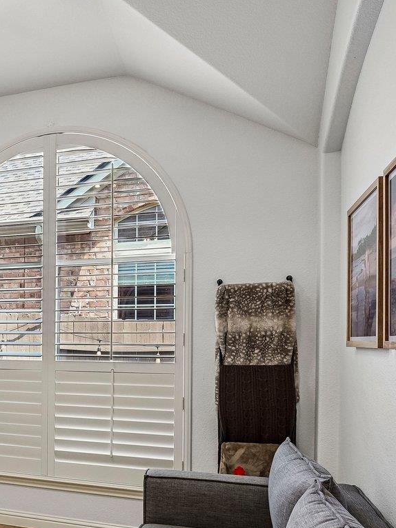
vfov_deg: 50.6
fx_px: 549
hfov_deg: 34.5
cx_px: -34
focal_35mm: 36
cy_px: 343
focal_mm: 14
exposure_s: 1/25
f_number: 8
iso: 400
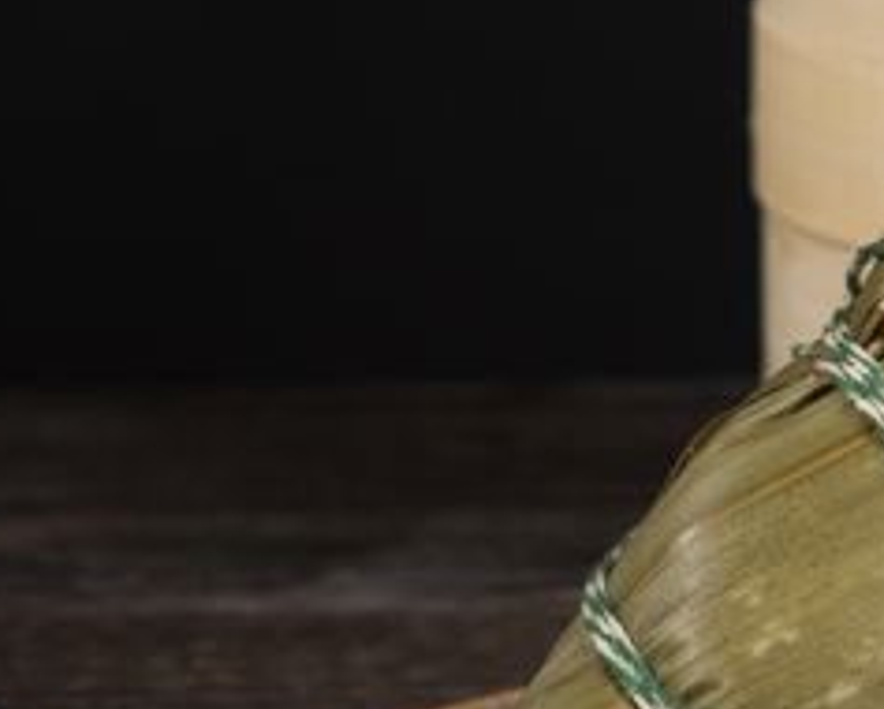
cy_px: 409
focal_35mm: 227
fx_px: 5944
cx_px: 366
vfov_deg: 6.8
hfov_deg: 8.5
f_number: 8
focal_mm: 56
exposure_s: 1/125
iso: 50
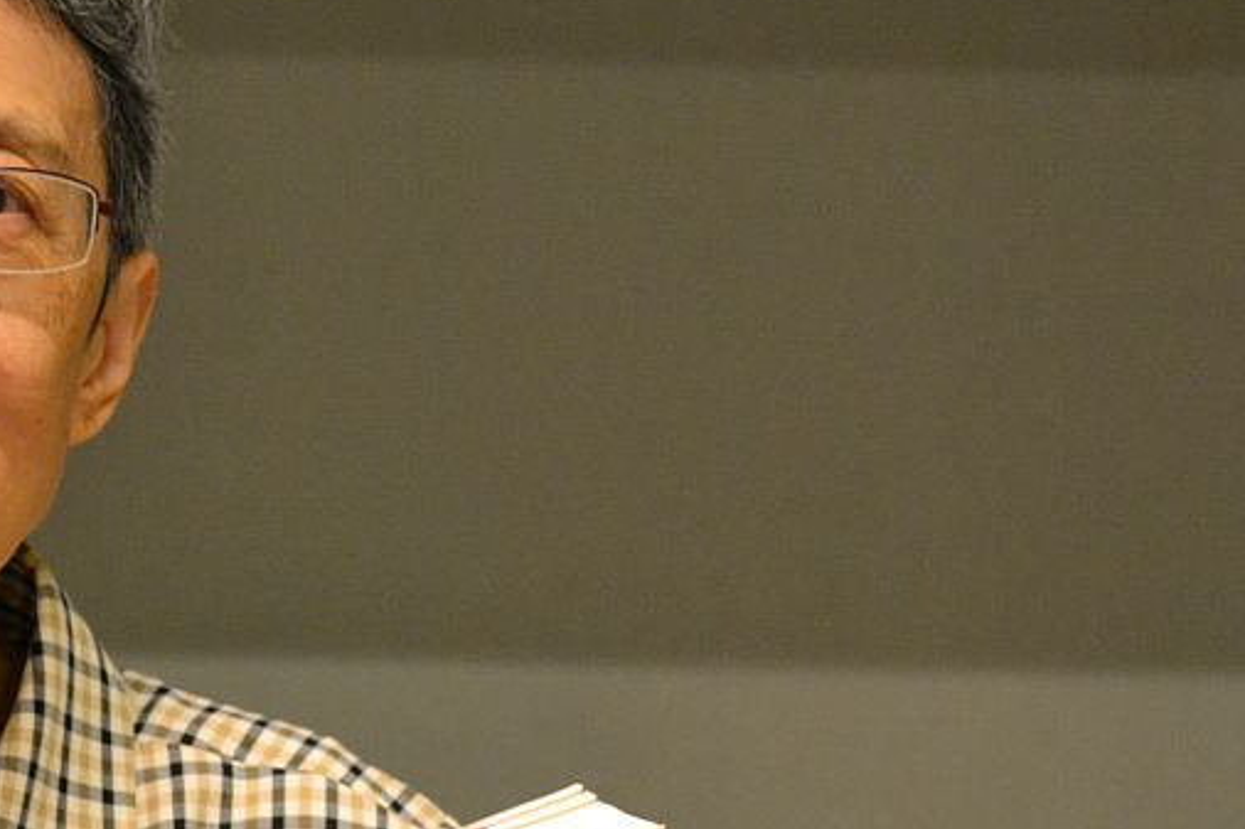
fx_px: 12549
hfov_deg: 5.7
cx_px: 125
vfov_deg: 3.8
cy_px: 691
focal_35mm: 363
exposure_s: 1/30
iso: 2200
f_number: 4.8
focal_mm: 102
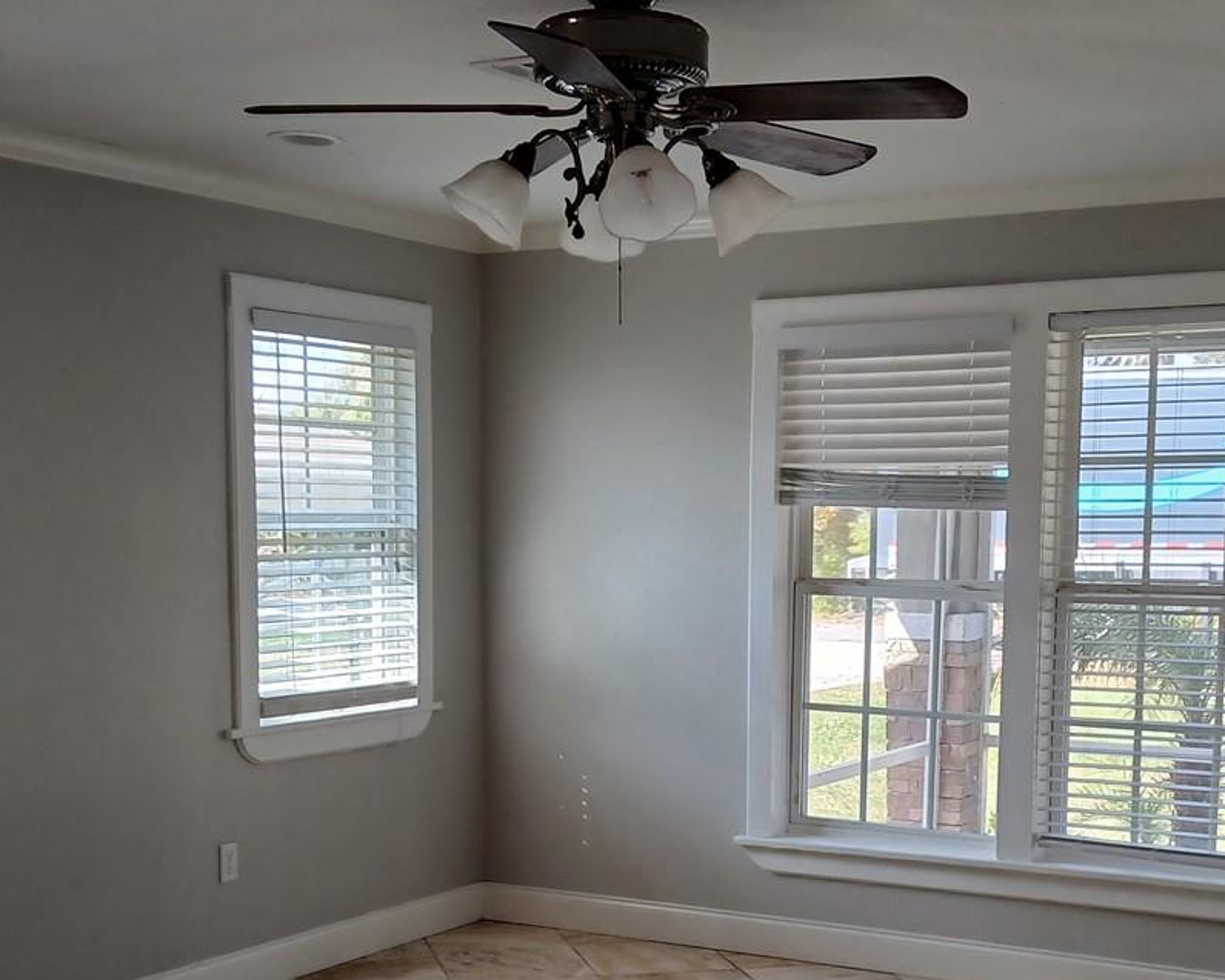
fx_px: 1849
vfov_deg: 29.2
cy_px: 749
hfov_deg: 36.6
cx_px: 691
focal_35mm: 51
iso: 64
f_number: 1.8
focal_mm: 3.98
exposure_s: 1/60
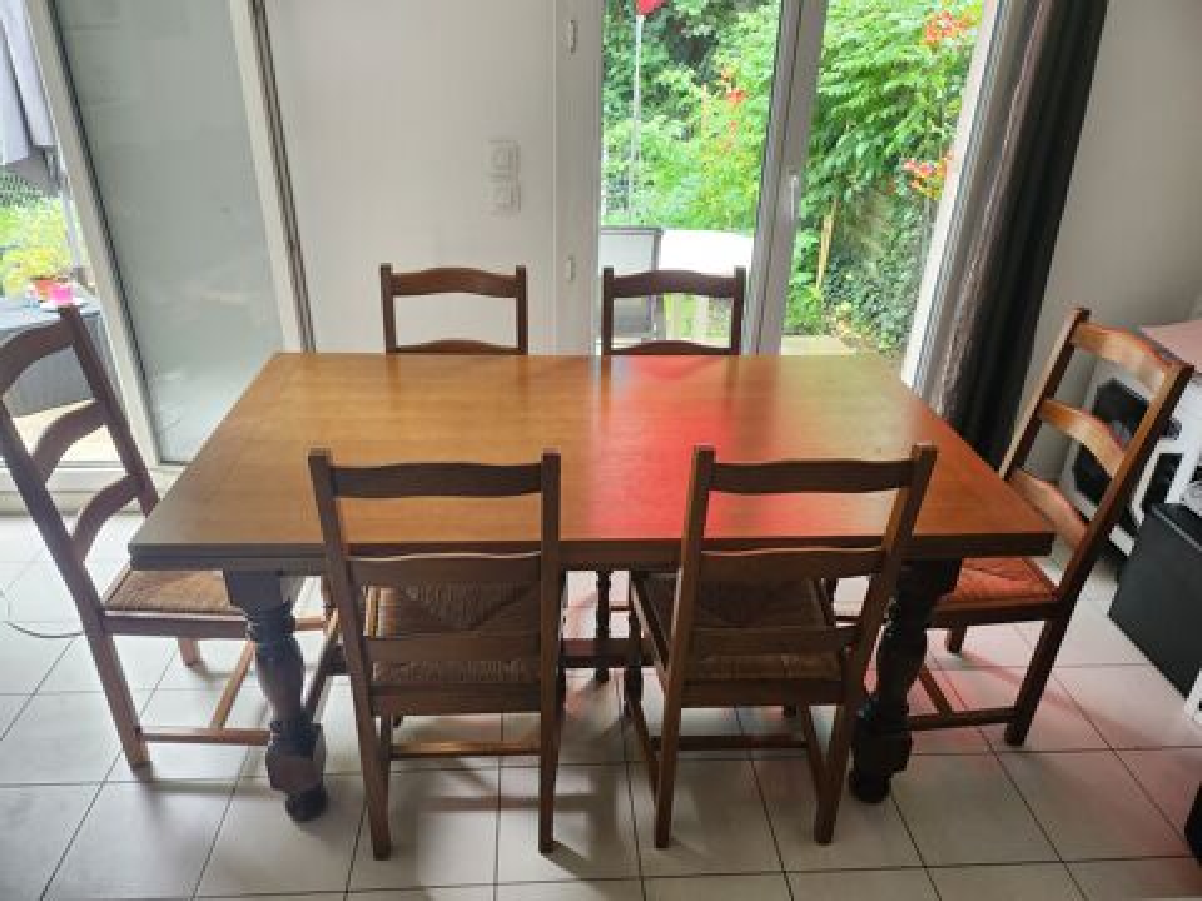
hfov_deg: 71.6
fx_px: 833
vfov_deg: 56.8
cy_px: 450
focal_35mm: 24
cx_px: 601
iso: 400
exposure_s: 1/100
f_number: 1.8
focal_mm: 5
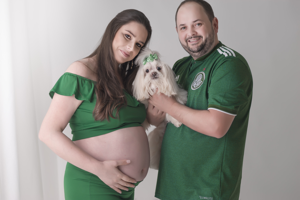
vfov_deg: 16.1
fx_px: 708
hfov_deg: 23.9
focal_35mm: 85
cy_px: 100
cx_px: 150
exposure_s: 1/125
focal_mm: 85
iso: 80
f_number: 2.8
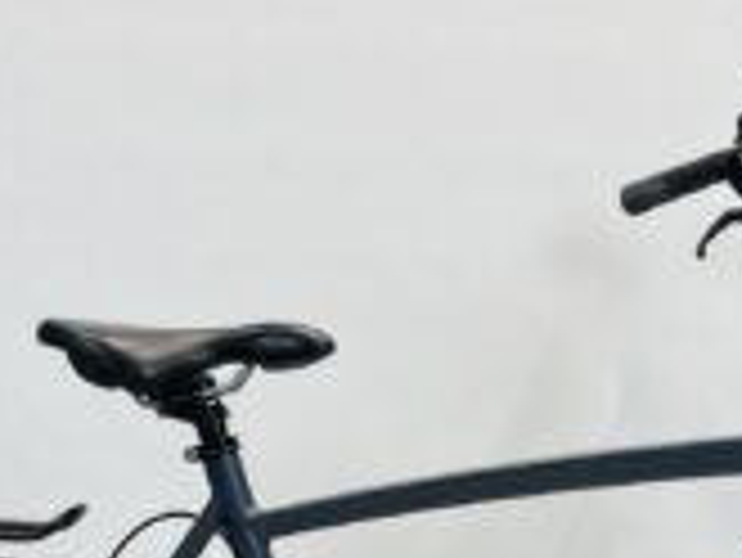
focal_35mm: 71
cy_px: 608
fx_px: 1523
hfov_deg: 27.2
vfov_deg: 19.9
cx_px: 486
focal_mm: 4.25
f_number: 1.8
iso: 50
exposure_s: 1/100
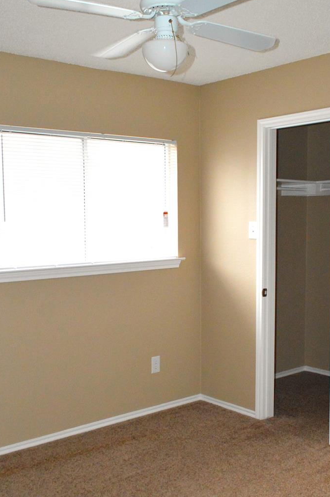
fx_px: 565
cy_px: 269
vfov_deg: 47.4
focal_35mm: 41
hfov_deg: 32.5
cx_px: 162
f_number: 5.6
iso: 3600
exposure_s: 1/160
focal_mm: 18
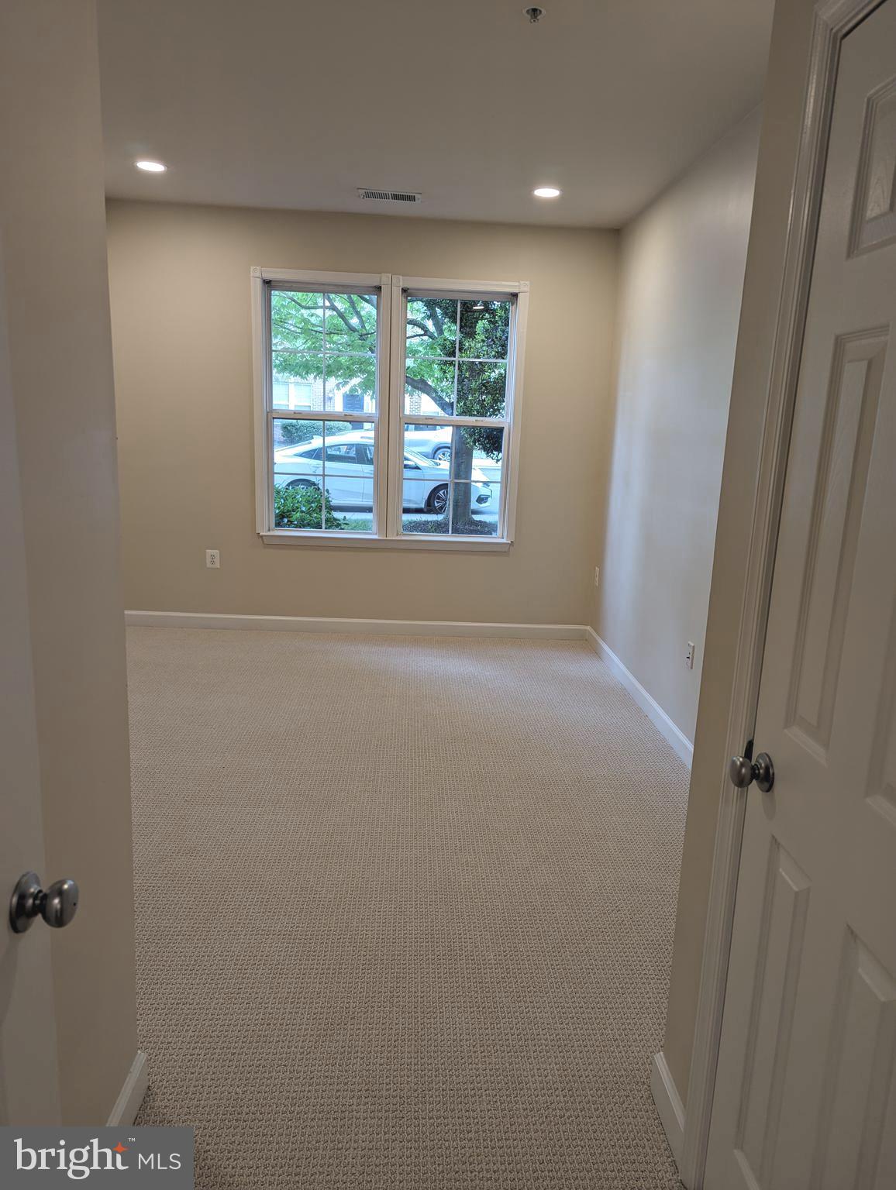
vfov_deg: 71.5
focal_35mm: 24
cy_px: 595
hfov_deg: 56.9
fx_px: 826
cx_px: 448
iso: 50
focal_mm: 6.81
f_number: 1.85
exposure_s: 1/60
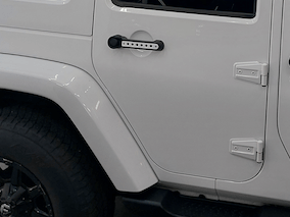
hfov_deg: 33.4
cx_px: 269
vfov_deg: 25.6
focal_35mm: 54
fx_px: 452
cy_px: -4
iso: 80
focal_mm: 5.23
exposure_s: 1/60
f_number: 1.8
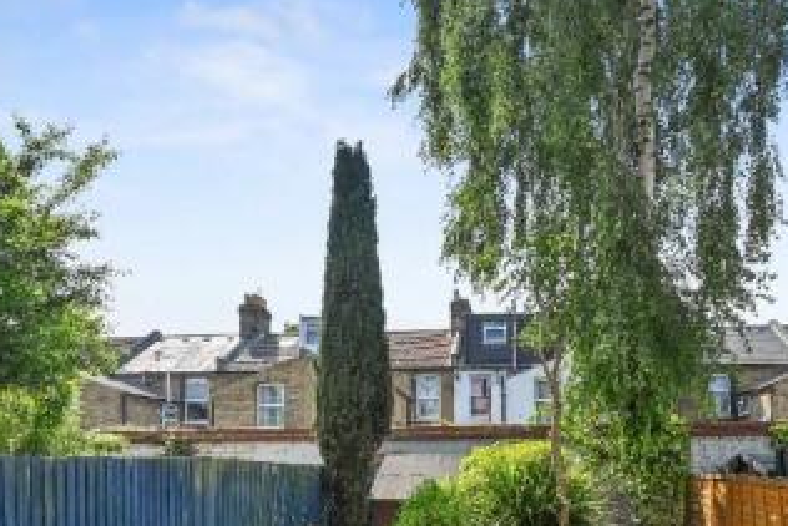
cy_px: 441
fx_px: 635
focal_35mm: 29
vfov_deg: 42.4
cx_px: 499
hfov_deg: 62.6
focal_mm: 14
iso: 640
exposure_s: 1/1000
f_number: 8
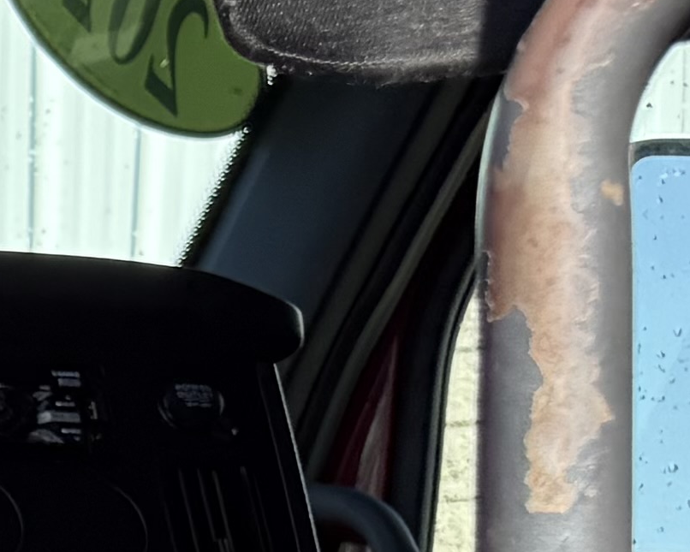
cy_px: 992
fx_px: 3390
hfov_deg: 9.0
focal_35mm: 166
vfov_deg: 8.9
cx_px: -1478
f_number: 1.78
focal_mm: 6.76
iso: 100
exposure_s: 1/1174
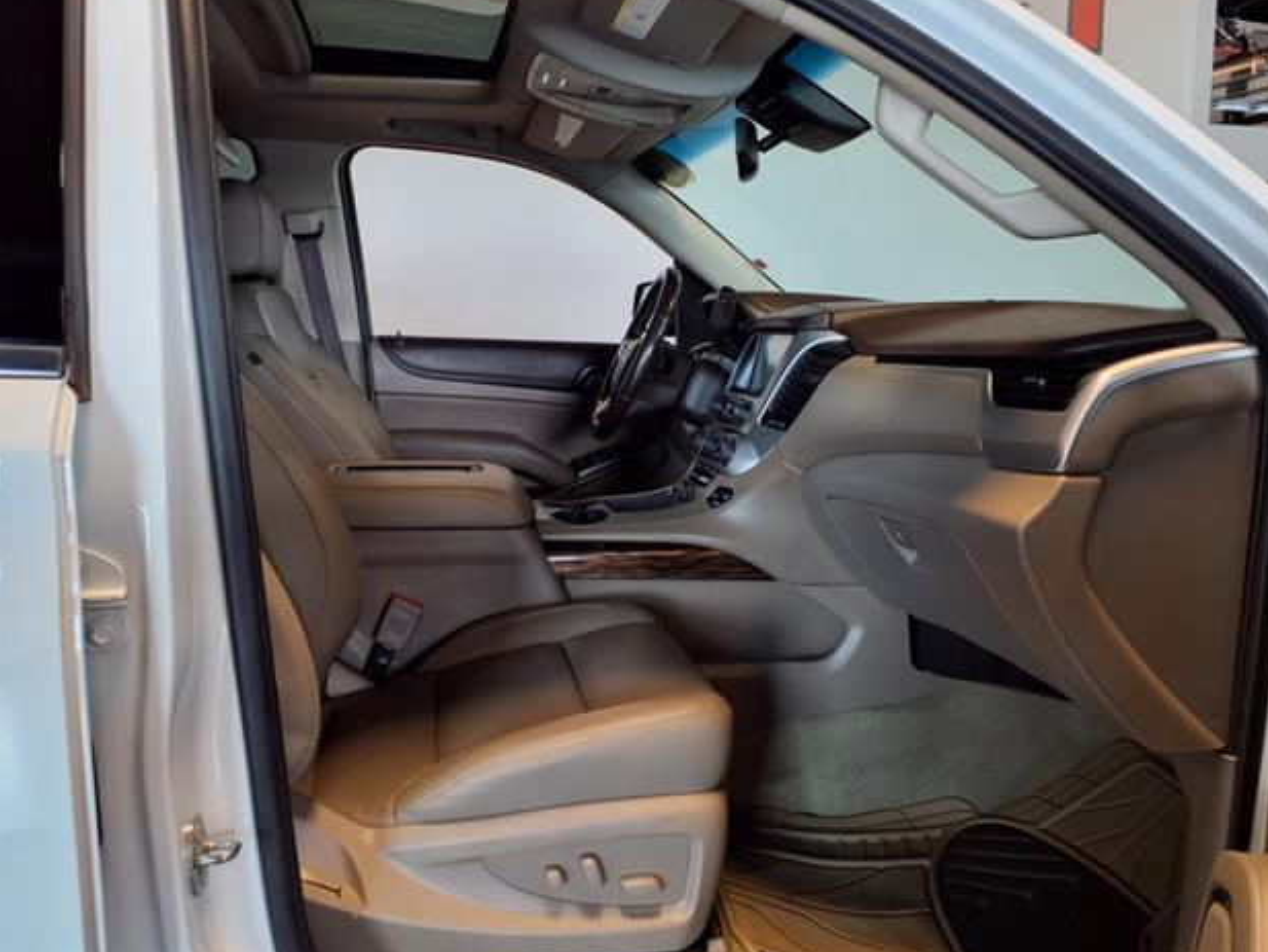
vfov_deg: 49.8
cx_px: 621
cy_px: 467
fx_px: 1026
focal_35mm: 28
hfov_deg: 63.4
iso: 80
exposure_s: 1/40
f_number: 1.9
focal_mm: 3.58
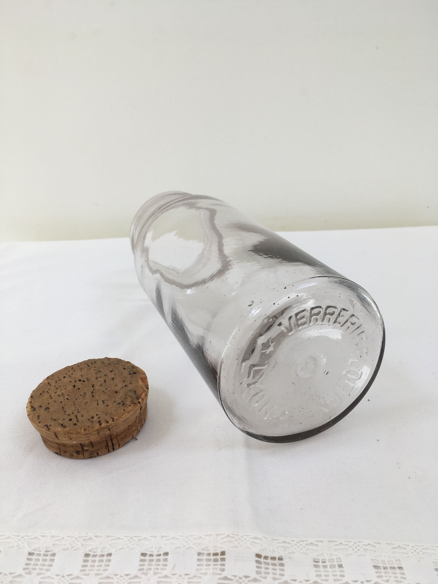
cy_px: 292
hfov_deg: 48.2
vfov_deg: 61.7
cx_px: 219
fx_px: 489
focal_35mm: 29
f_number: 2.2
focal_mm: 4.15
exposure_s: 1/141
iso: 25
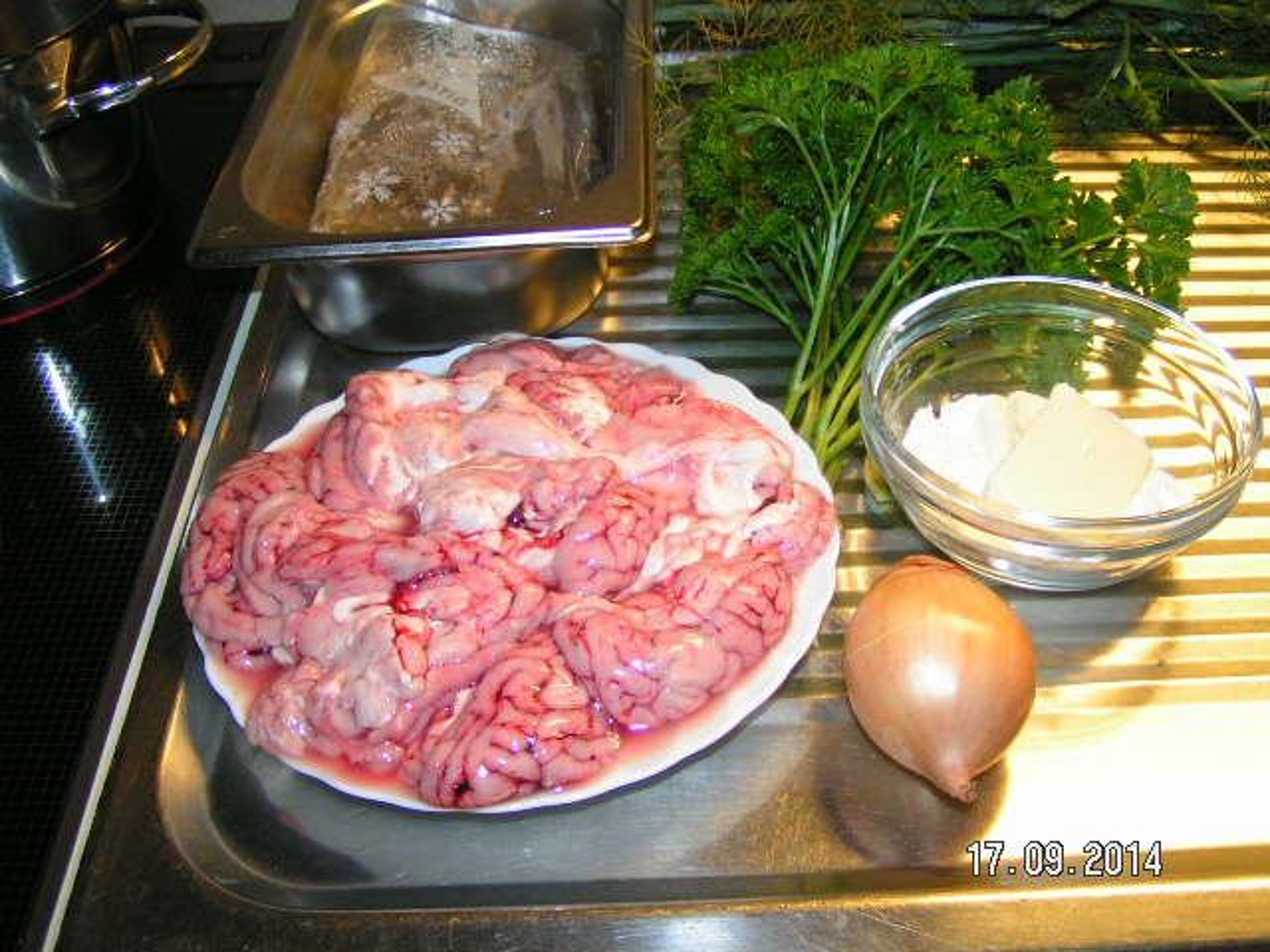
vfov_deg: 37.7
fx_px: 1394
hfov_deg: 49.0
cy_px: 476
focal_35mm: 38
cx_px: 635
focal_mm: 5.8
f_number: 2.8
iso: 200
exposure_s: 1/40
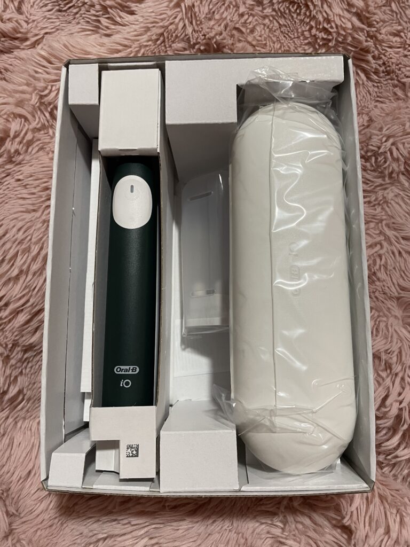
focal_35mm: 26
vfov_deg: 67.3
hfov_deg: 53.1
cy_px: 274
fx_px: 411
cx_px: 205
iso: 160
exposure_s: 1/60
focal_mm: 4.2
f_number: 1.6
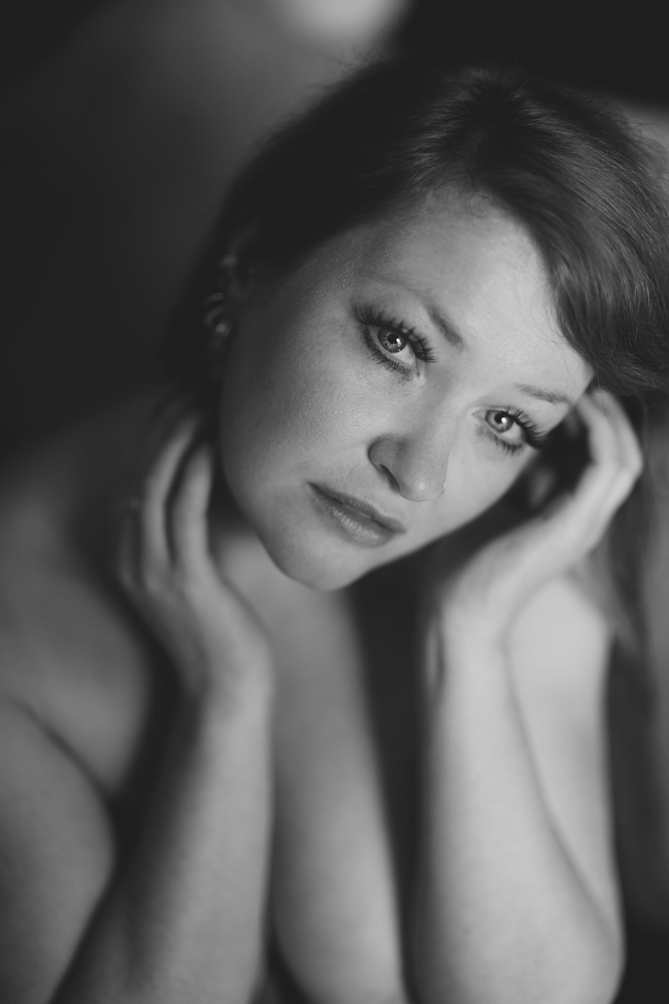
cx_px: 334
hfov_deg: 27.0
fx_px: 1394
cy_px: 502
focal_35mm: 50
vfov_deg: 39.6
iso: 320
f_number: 1.2
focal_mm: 50
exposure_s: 1/160
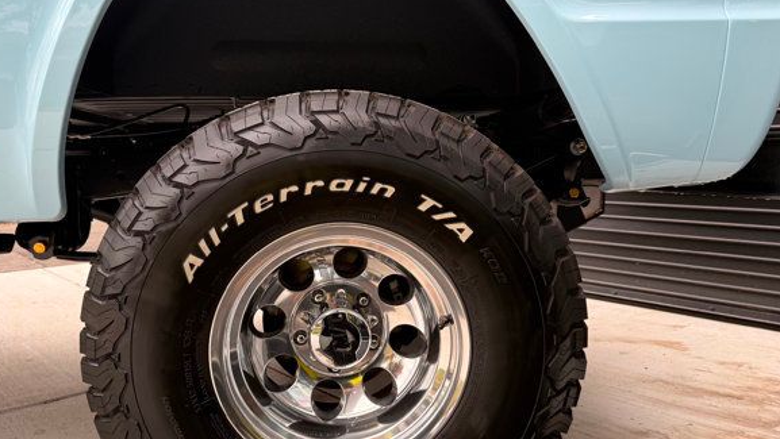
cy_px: 266
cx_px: 349
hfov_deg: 65.9
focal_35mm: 29
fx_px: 600
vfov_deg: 40.0
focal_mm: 6.76
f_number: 1.78
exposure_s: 1/248
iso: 100
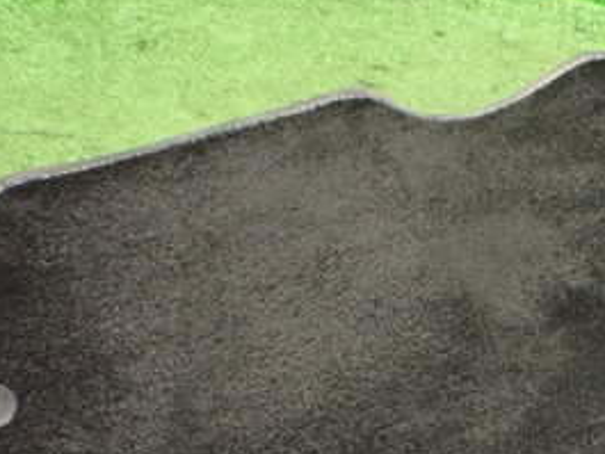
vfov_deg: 21.0
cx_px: 384
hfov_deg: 28.4
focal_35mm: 68
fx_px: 1189
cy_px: 447
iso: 800
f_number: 2.3
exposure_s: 1/50
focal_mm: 5.4
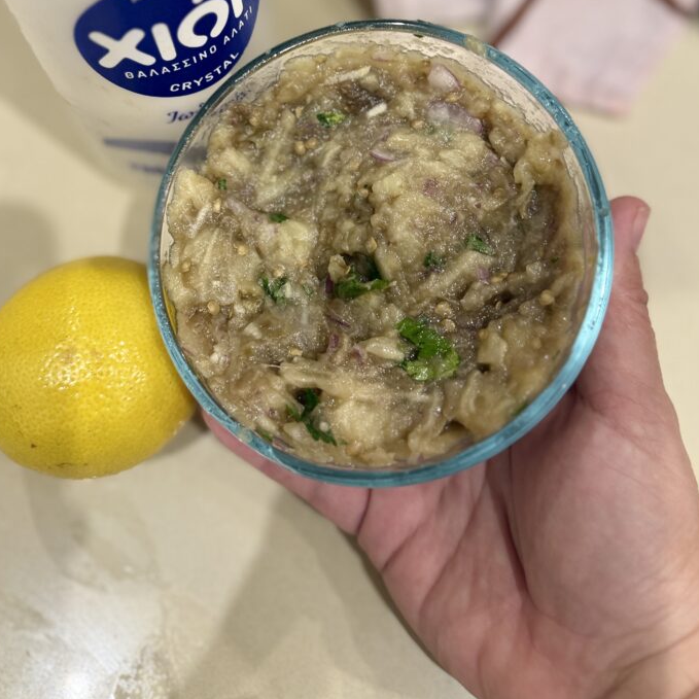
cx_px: 335
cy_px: 174
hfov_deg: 51.1
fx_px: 731
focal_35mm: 32
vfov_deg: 49.1
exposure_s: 1/50
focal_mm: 6.76
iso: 160
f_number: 1.78
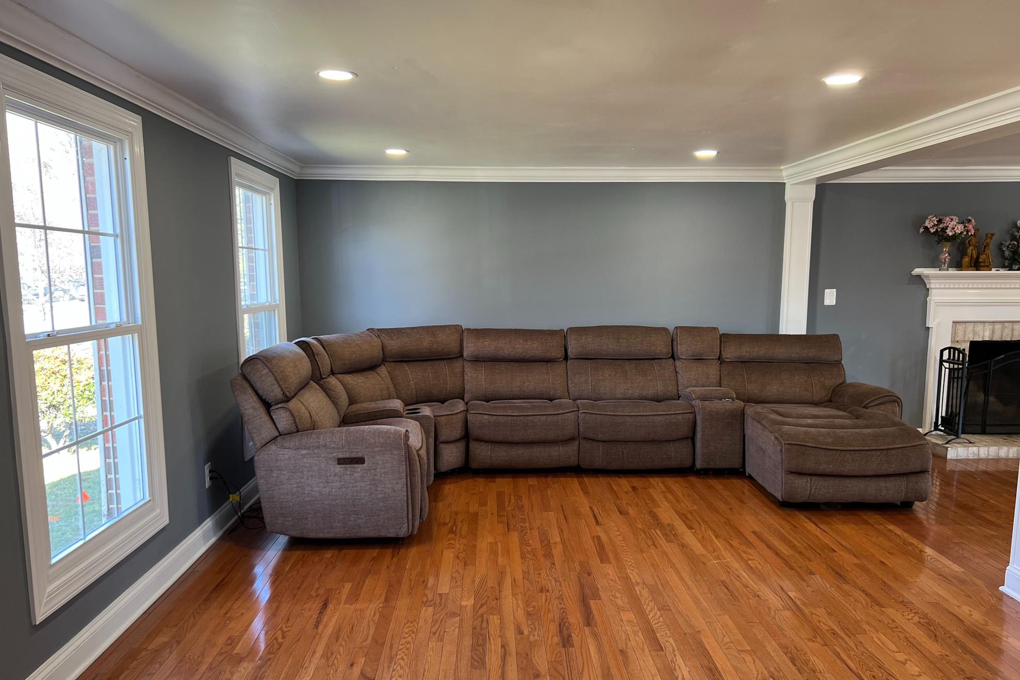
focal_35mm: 28
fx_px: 793
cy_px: 380
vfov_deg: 46.3
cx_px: 516
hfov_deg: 65.5
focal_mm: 5.7
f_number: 1.5
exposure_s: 1/60
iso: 100
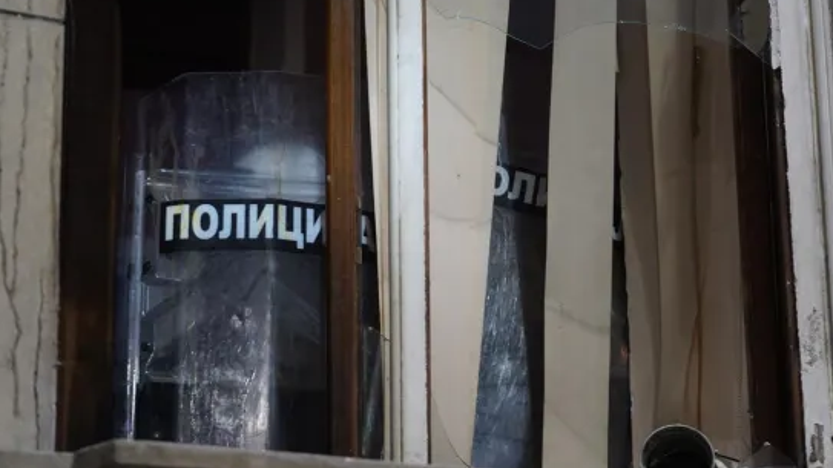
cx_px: 288
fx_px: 2009
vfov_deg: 13.3
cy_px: 182
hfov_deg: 23.3
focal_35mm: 91
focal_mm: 62
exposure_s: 1/100
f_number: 4
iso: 2000
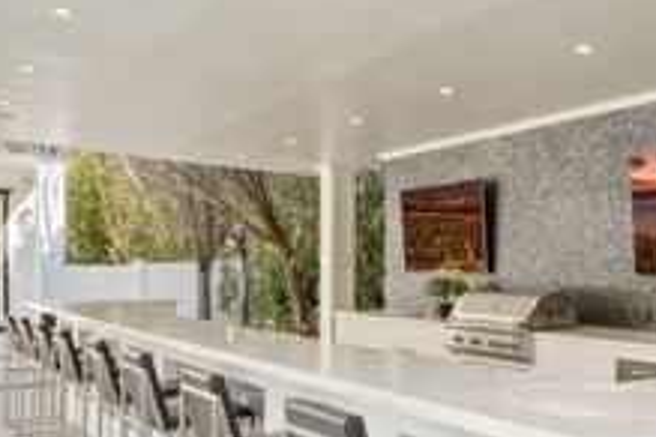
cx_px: 560
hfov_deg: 44.2
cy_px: 241
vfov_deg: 32.6
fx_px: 747
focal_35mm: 41
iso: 100
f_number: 11
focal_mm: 14
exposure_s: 1/25
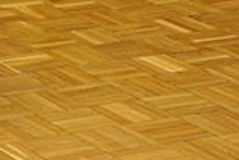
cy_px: -229
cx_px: -237
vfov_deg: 5.5
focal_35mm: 243
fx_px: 1615
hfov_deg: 8.1
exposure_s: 1/60
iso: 800
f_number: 4.2
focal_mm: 30
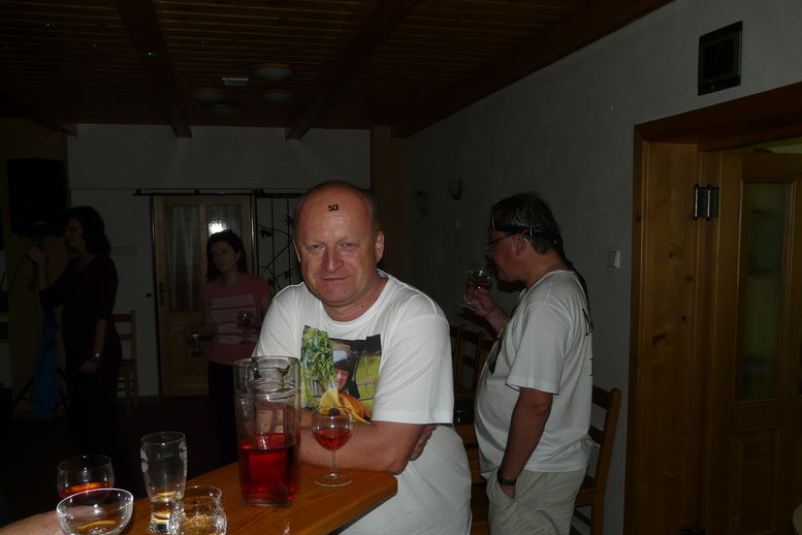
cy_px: 309
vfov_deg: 43.5
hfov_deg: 61.9
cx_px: 395
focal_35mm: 30
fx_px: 668
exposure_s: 1/30
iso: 100
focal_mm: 4.6
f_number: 2.8
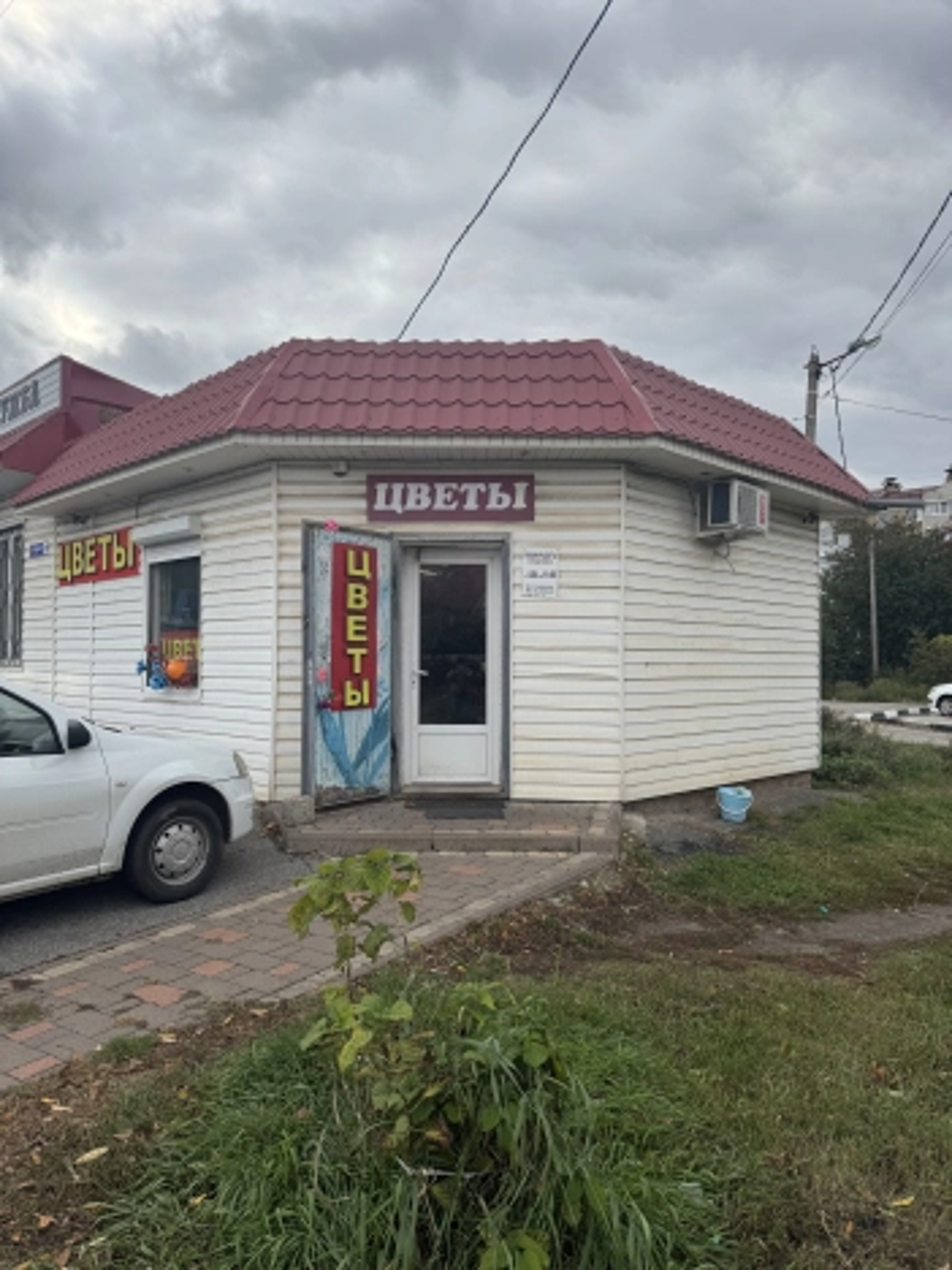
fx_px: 880
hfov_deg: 56.8
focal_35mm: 24
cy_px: 635
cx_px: 476
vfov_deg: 71.6
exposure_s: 1/3096
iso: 80
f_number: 1.78
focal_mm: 6.76
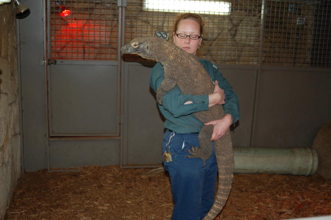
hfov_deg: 46.4
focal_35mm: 42
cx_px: 166
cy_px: 110
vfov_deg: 31.8
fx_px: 386
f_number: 3.3
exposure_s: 1/60
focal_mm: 28
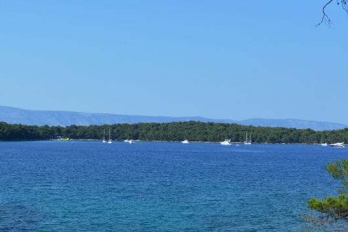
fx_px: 619
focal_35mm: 64
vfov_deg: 21.0
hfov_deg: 31.4
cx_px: 178
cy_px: 182
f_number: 8
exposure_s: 1/500
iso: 250
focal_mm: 22
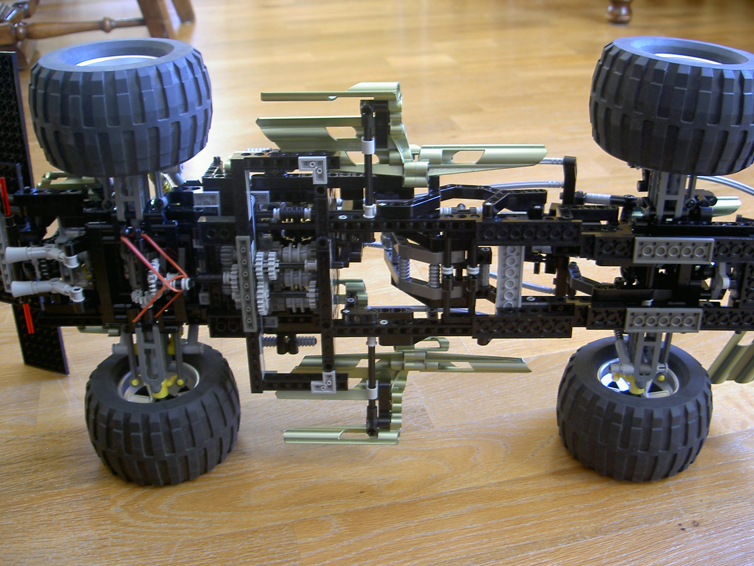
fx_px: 849
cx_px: 377
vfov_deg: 36.8
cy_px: 283
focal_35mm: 39
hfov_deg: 47.9
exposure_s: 1/8.58
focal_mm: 8
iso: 100
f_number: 2.8
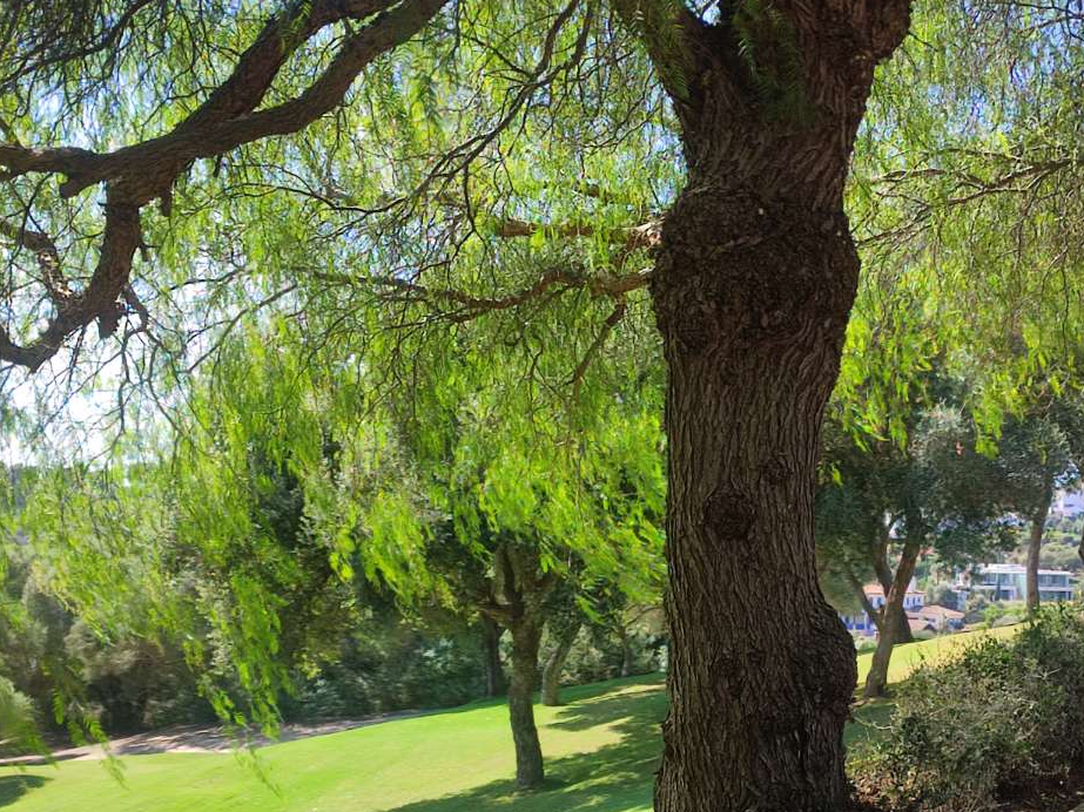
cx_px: 719
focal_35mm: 39
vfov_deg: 36.1
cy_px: 594
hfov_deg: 47.1
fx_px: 1221
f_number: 1.89
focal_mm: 5.89
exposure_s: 1/268
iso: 50
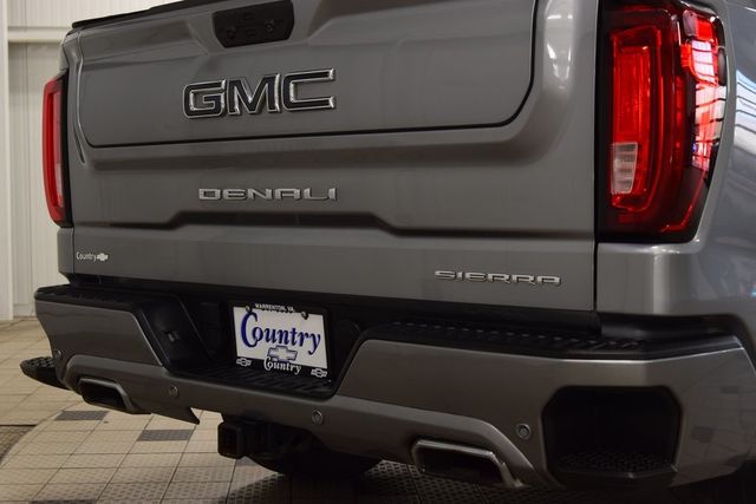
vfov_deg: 25.8
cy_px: 252
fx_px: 1103
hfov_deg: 37.8
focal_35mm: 52
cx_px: 378
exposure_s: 1/20
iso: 400
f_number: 6.3
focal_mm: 35
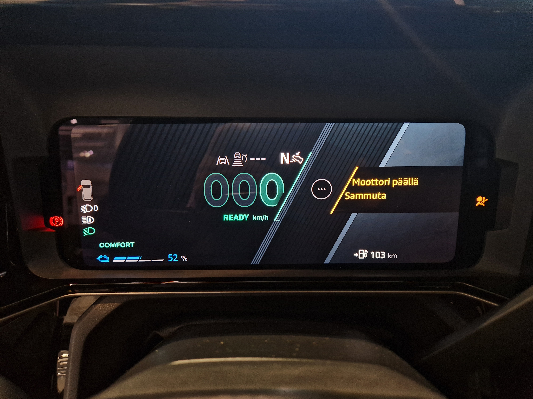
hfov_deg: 73.9
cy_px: 200
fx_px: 354
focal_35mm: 23
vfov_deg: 58.9
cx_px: 266
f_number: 1.8
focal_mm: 5.4
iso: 320
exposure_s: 1/100
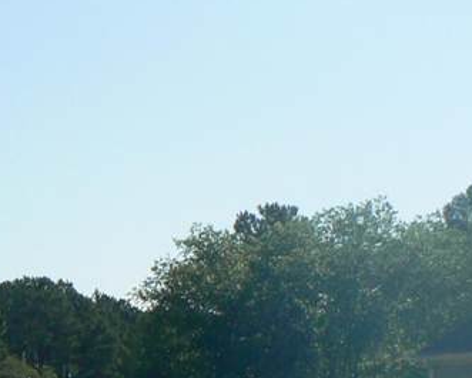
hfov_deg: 12.9
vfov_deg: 11.1
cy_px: 449
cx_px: -355
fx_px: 1900
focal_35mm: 136
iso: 80
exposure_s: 1/400
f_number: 7.1
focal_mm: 6
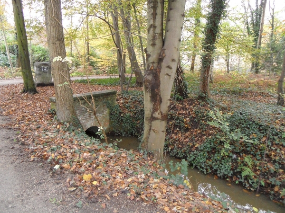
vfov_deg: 56.8
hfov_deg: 71.6
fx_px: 198
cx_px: 142
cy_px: 106
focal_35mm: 24
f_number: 3.2
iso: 320
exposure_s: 1/30
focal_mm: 3.9
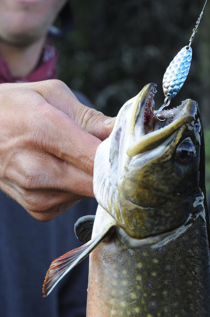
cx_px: 117
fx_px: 1149
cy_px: 172
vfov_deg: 15.7
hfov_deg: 10.4
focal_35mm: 131
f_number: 6.3
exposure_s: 1/125
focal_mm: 70
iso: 320
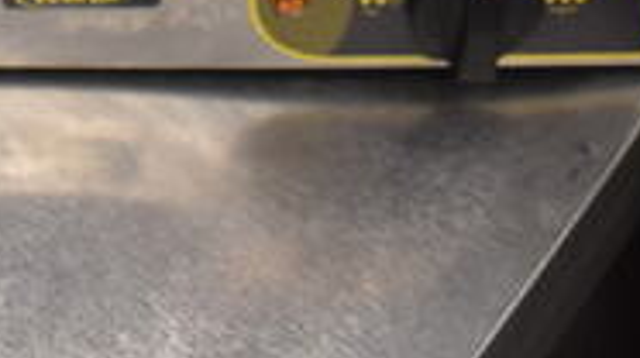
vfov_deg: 11.7
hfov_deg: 22.3
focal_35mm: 93
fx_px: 1576
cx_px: 31
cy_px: -341
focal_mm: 18
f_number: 3.5
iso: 400
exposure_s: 1/30
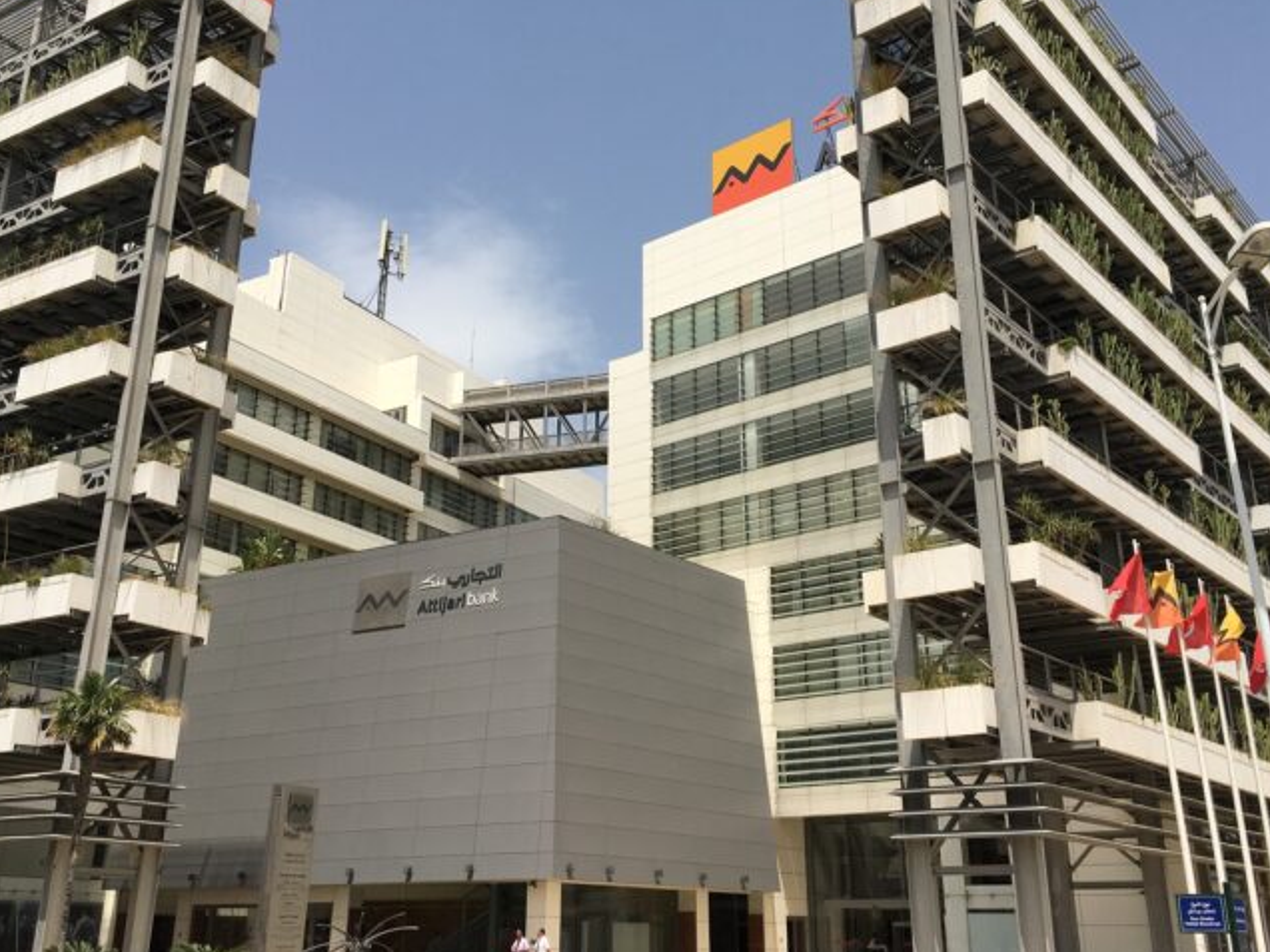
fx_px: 1284
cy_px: 421
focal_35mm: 35
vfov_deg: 40.6
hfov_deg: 52.6
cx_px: 617
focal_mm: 4.15
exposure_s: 1/2331
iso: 25
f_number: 2.2
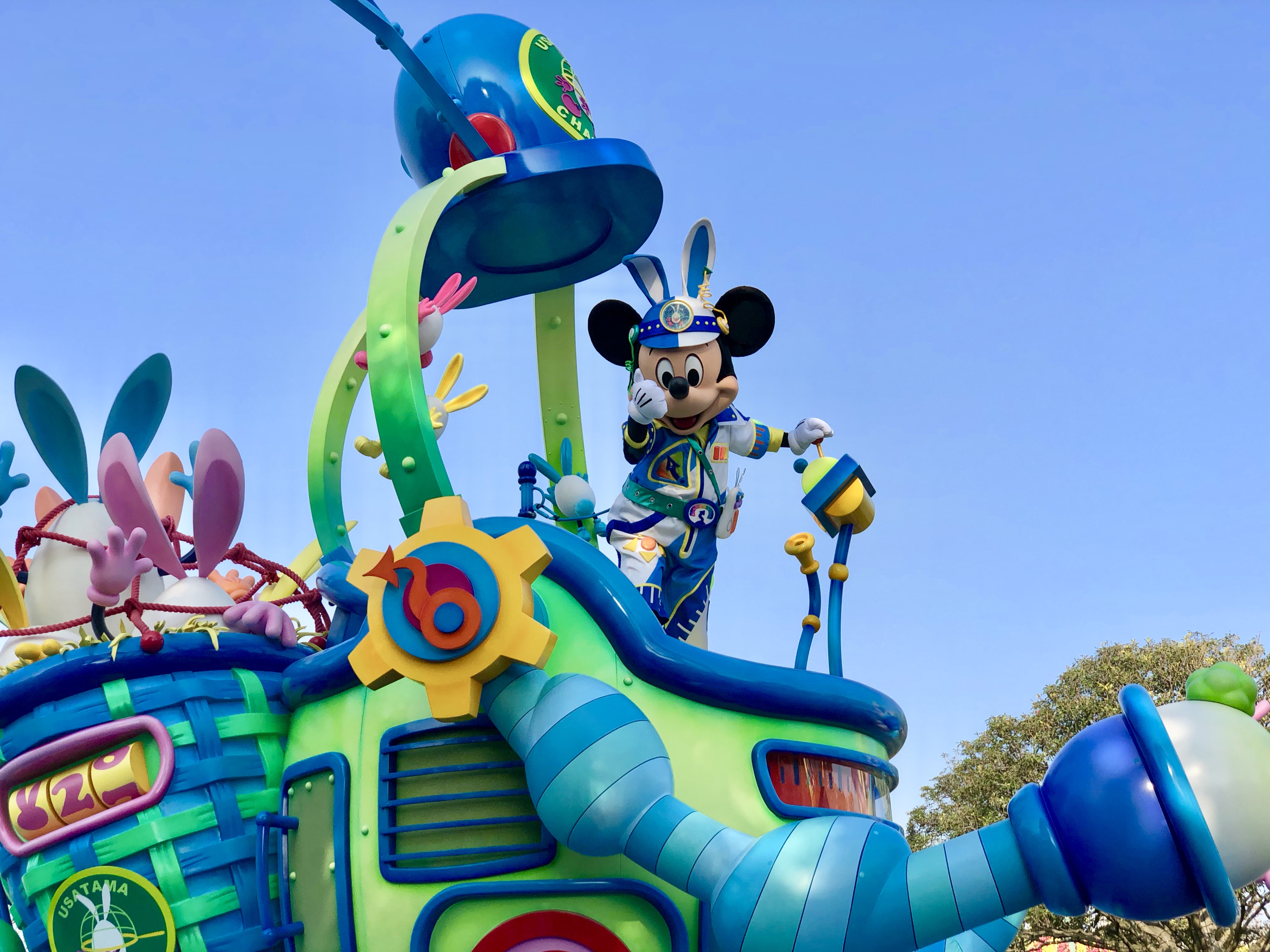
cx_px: 635
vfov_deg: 28.0
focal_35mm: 52
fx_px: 1908
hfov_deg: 36.8
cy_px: 476
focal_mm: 6
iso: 16
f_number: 2.4
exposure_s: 1/857
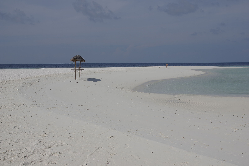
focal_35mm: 42
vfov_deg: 31.8
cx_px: 124
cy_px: 83
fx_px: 290
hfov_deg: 46.4
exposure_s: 1/1000
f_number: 9
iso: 125
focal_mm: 28
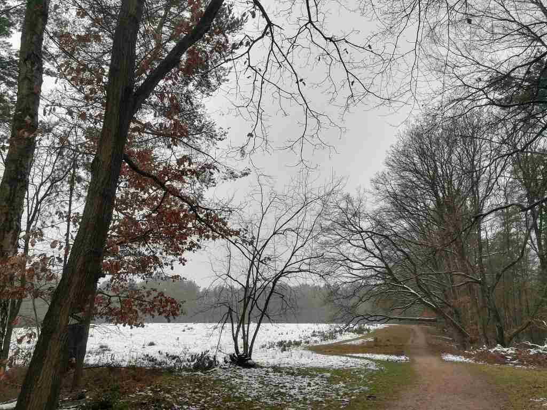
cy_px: 205
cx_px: 274
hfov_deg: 67.3
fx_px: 411
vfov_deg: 53.1
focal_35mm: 26
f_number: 2.2
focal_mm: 3.83
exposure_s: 1/100
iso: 50
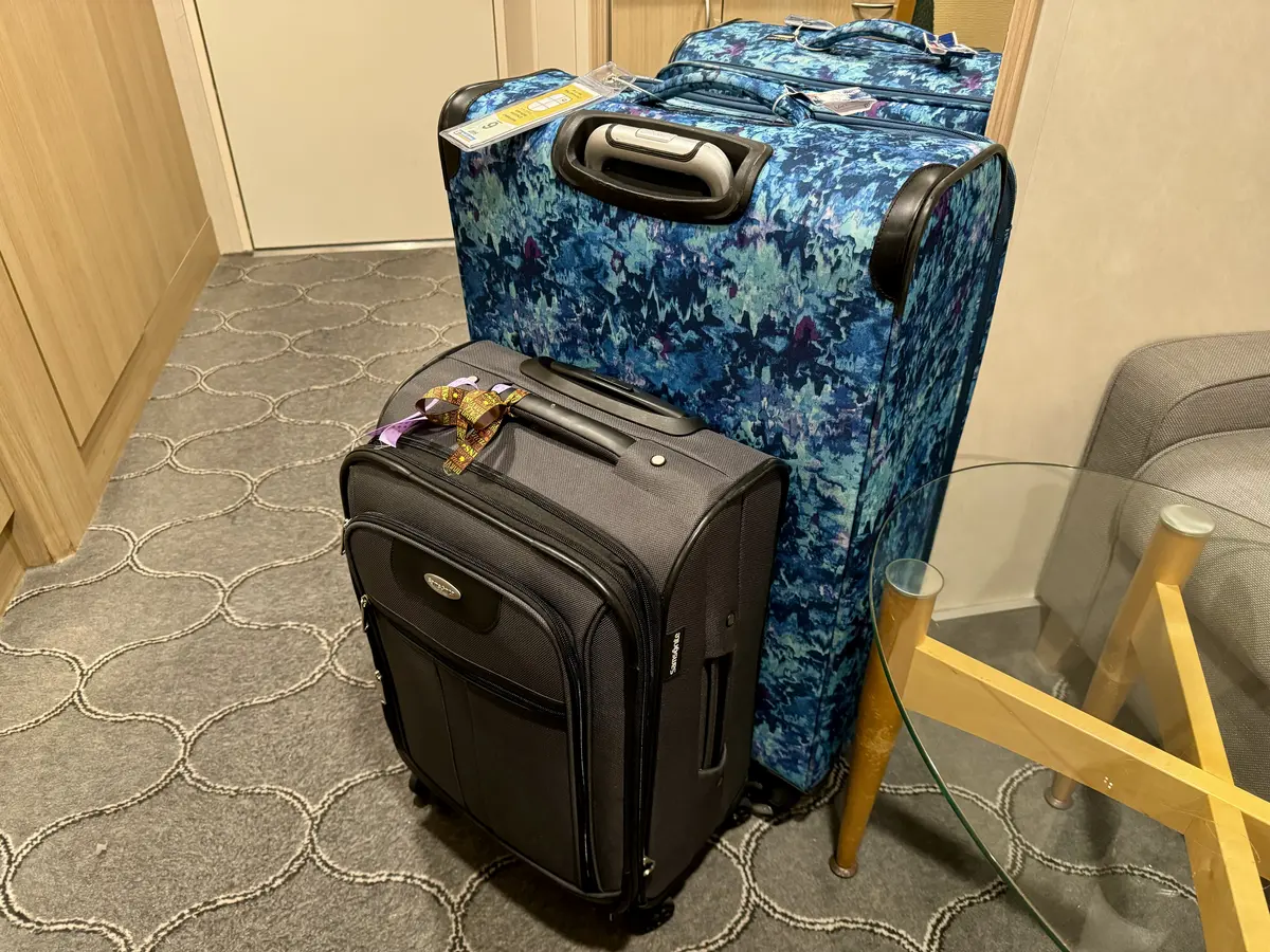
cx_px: 635
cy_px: 476
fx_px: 881
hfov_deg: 71.6
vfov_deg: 56.8
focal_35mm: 24
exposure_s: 1/60
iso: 800
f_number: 1.78
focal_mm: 6.76
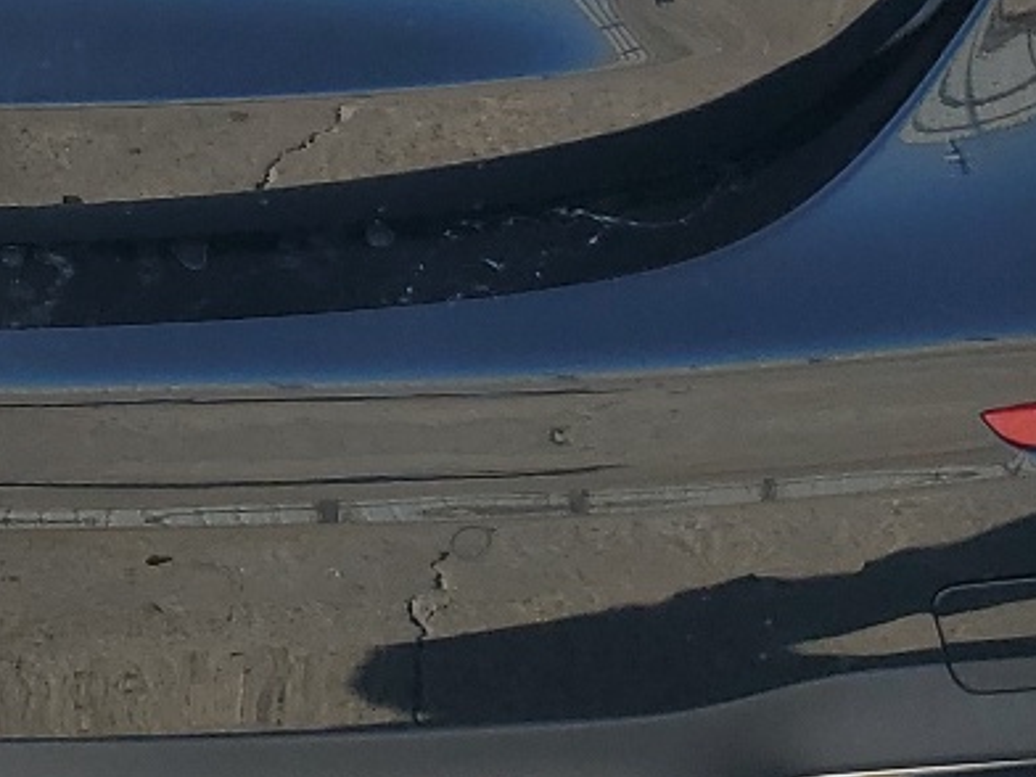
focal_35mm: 106
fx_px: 3172
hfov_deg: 17.8
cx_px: -137
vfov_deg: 13.4
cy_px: -288
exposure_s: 1/1429
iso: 50
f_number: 1.5
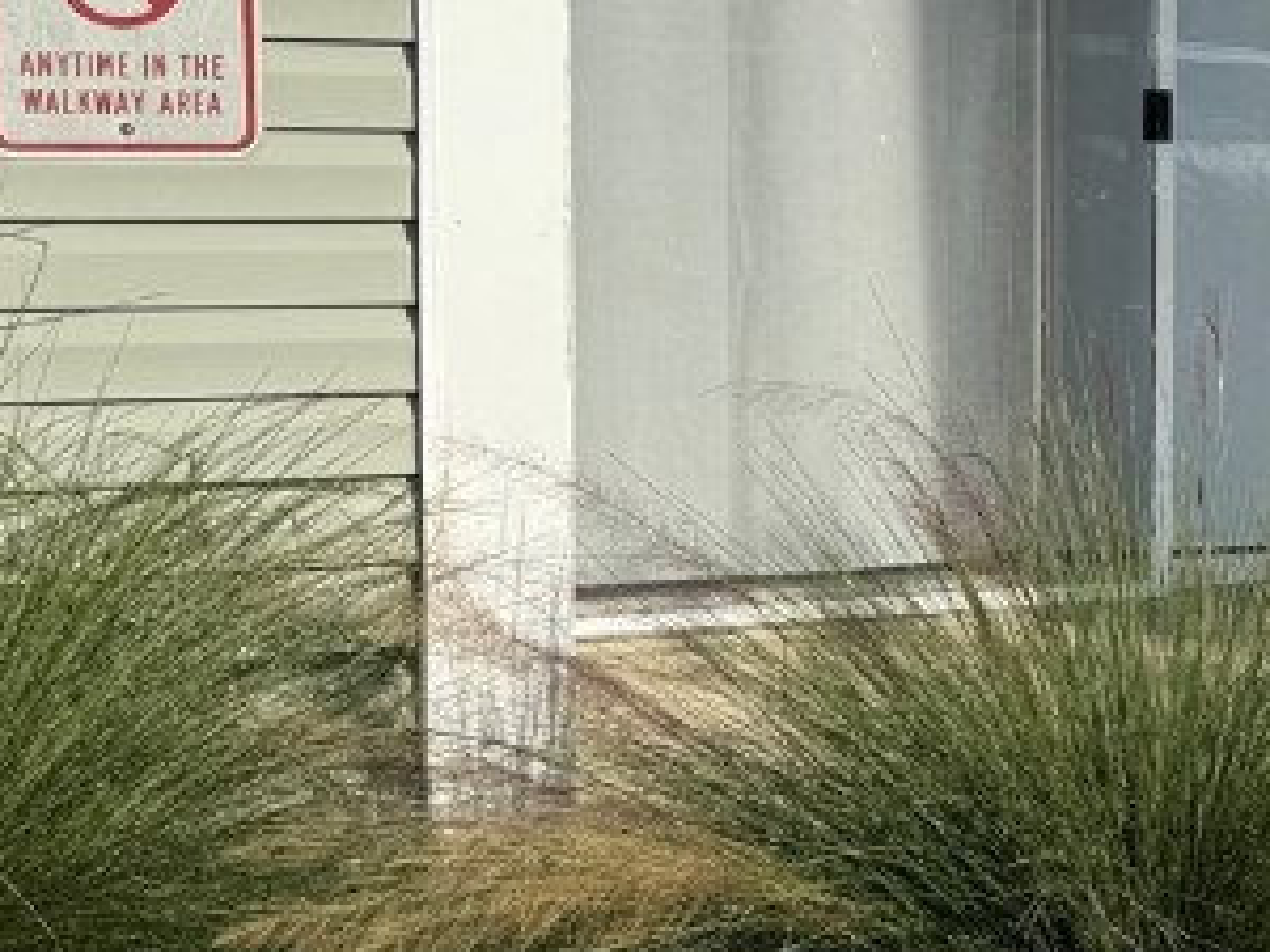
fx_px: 3008
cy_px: 372
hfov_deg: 20.5
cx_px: 1884
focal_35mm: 82
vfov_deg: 18.0
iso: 80
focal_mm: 6.76
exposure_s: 1/7353
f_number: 1.78
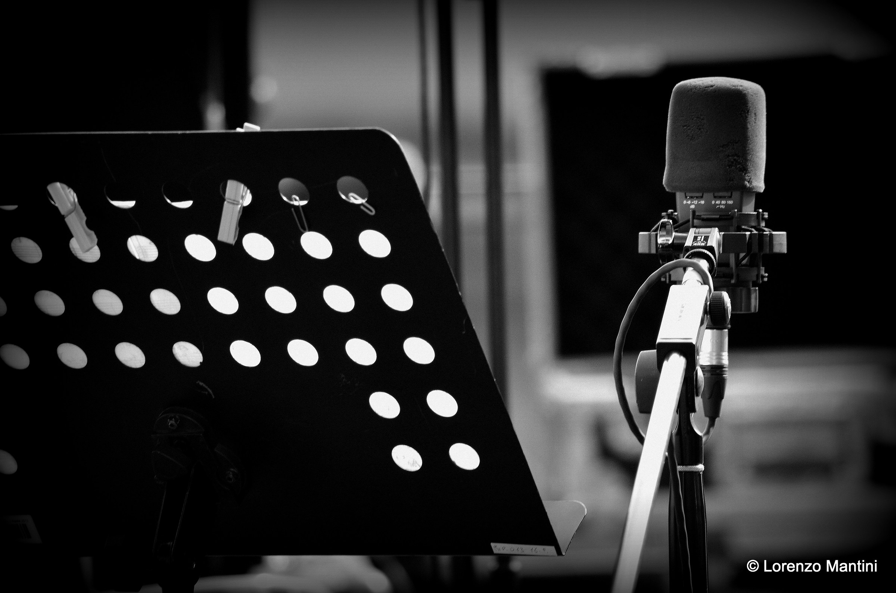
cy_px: 296
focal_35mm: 450
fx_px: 11175
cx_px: 448
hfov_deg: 4.6
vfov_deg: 3.0
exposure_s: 1/250
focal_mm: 300
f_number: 5.6
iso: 320
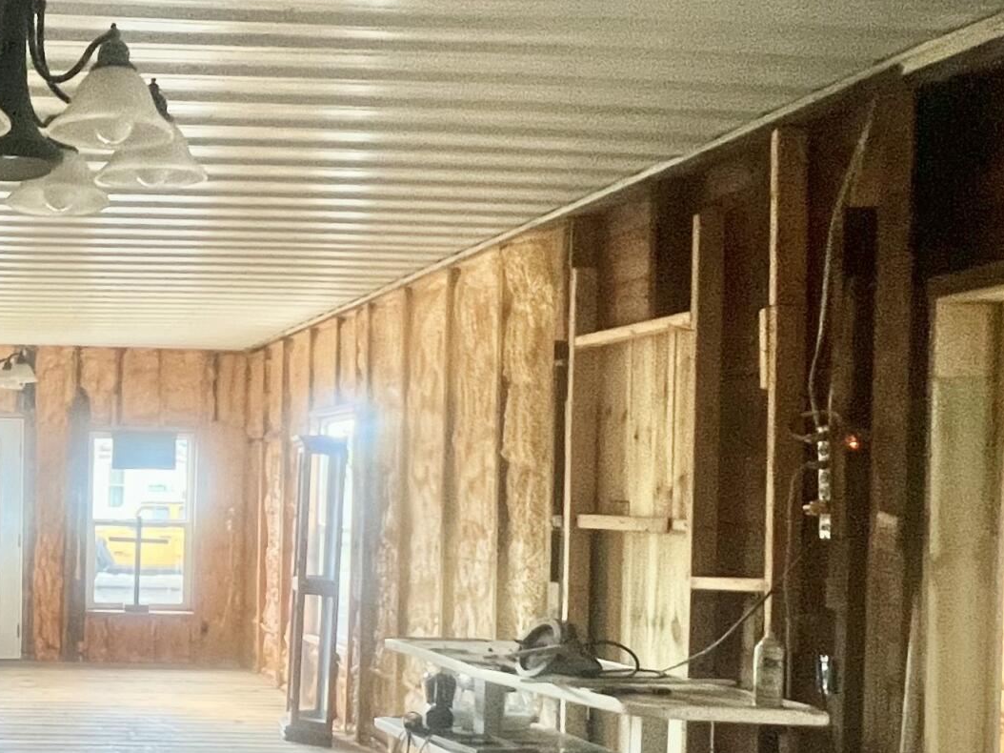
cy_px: 538
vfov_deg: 37.9
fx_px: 1073
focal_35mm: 37
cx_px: -15
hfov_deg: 42.7
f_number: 1.8
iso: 250
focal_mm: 1.57
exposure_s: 1/60
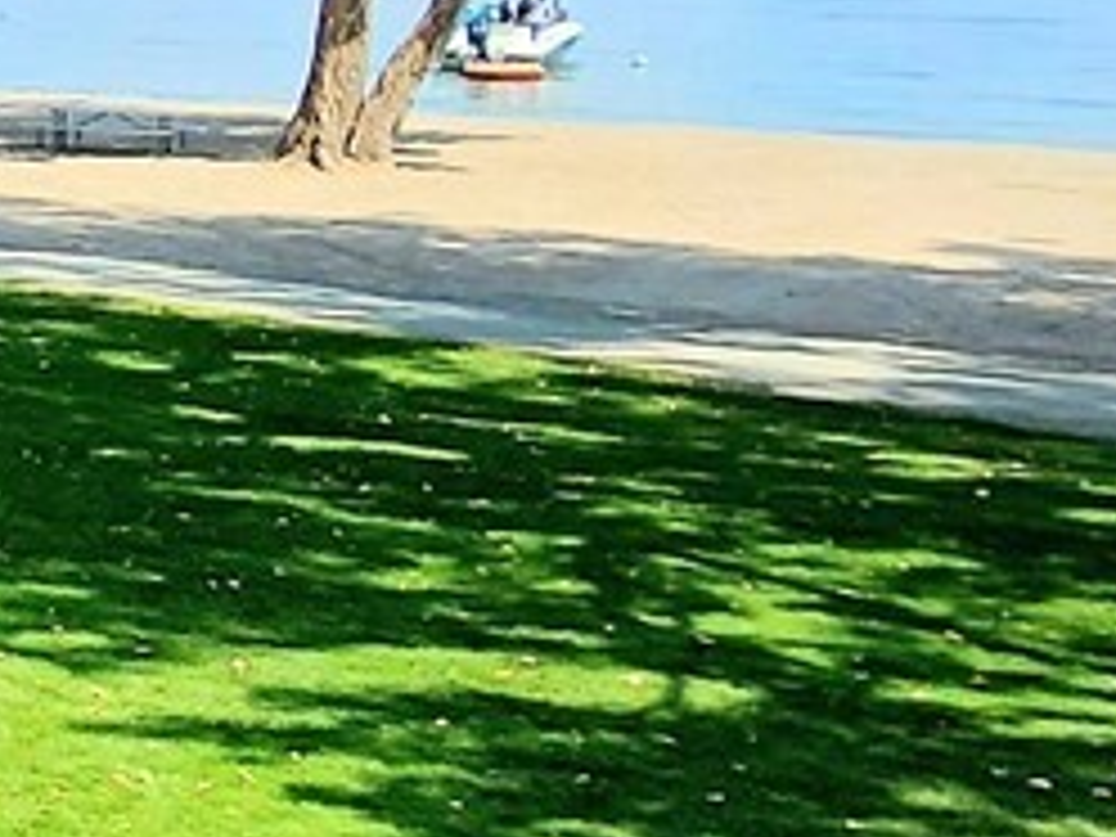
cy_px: 45
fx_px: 2708
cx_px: -1476
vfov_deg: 17.3
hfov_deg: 15.2
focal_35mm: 84
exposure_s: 1/1111
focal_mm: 2.2
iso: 50
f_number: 2.2
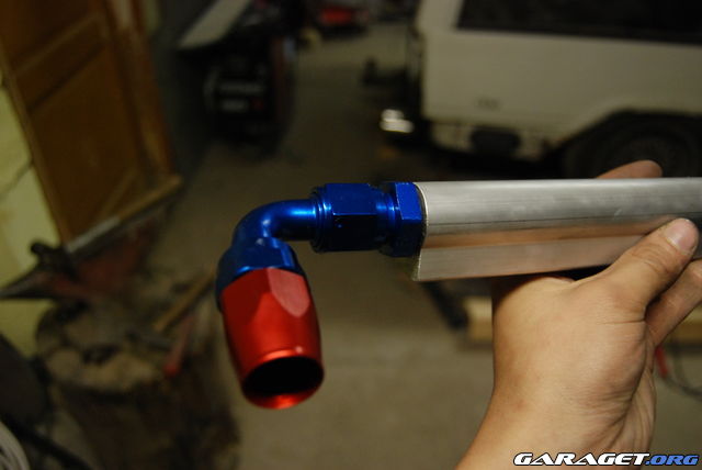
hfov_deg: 61.9
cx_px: 351
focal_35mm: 30
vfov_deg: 43.7
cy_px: 235
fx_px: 586
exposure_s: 1/30
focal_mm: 20
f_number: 3.8
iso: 800
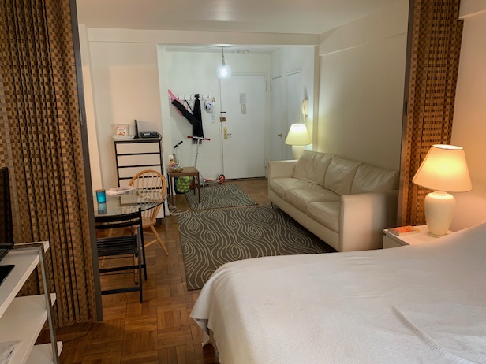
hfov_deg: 65.3
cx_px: 252
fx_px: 379
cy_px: 188
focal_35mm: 27
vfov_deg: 51.3
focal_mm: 4.25
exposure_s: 1/60
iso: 100
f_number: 1.8
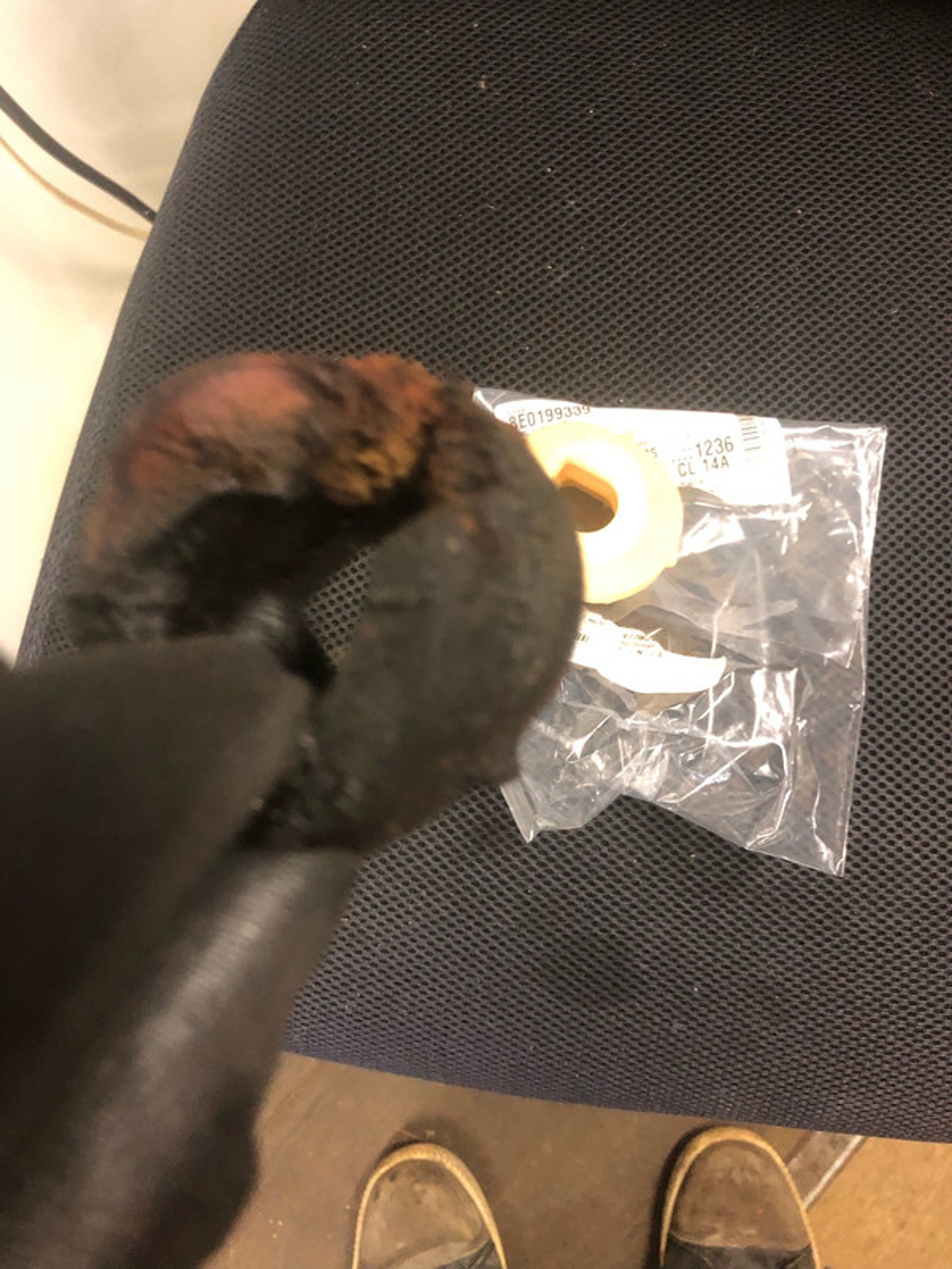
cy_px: 634
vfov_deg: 63.4
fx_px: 1027
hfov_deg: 49.7
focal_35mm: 28
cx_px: 476
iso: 80
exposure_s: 1/7
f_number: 1.8
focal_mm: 4
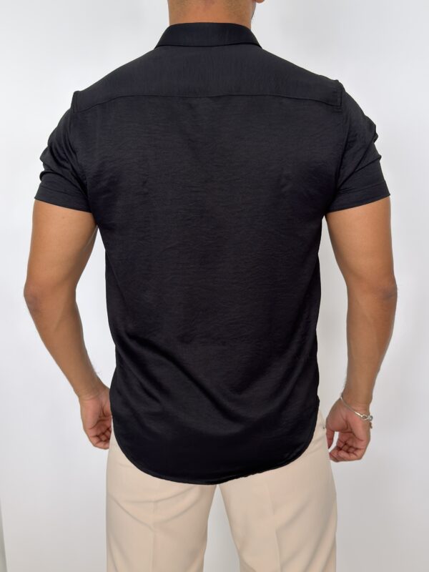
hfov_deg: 33.6
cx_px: 214
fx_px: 711
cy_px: 286
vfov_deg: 43.9
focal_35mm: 43
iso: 50
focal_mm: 6.76
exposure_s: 1/129
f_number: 1.78
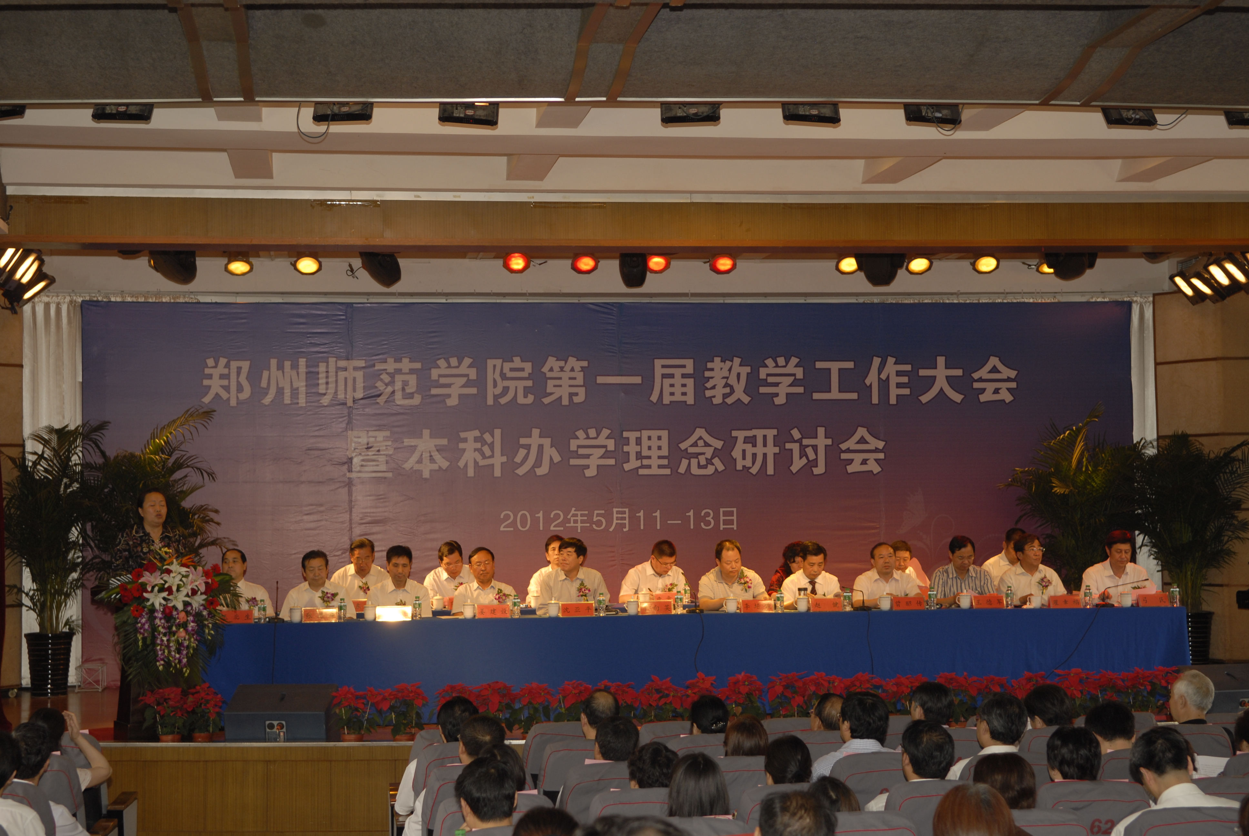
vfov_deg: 22.7
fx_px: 2084
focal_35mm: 60
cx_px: 624
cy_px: 418
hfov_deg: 33.4
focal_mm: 40
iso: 200
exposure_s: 1/60
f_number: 2.8
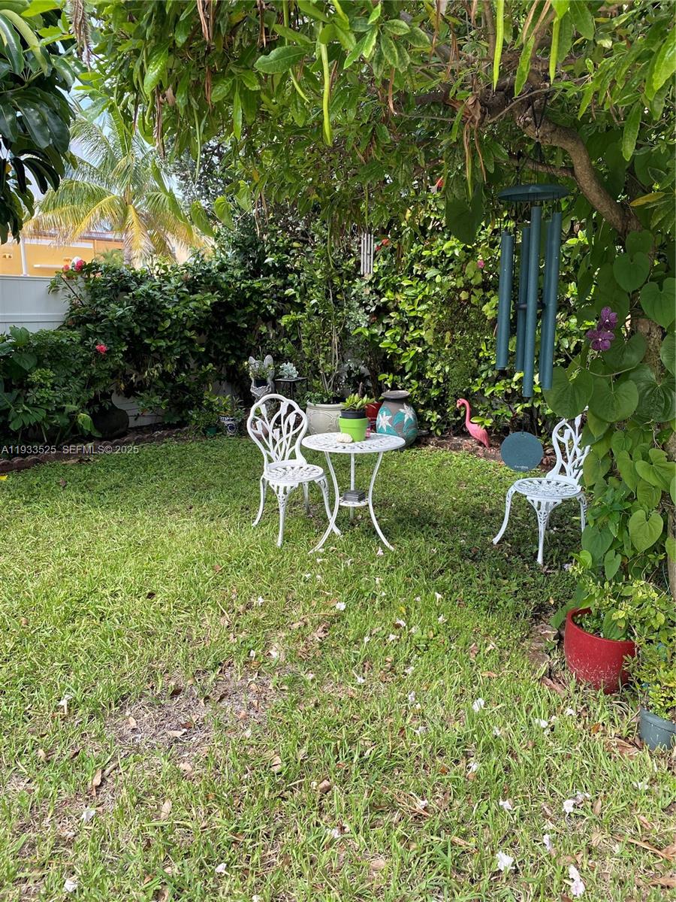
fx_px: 677
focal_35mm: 26
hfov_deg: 53.1
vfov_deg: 67.3
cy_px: 451
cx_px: 338
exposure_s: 1/434
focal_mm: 4.25
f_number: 1.8
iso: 32
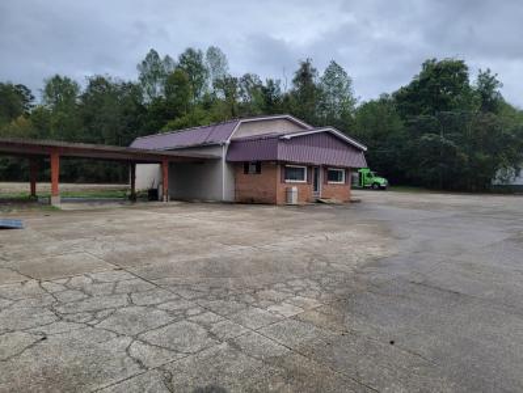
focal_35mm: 24
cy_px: 196
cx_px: 262
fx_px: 363
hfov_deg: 71.5
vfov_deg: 56.9
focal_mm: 6.7
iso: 16
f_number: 1.8
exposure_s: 1/403
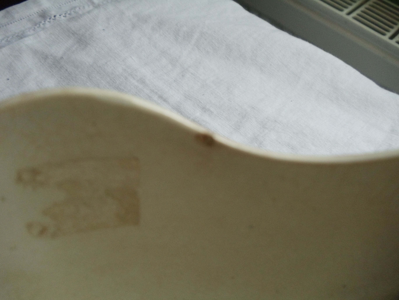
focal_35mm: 44
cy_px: 150
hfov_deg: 42.9
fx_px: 507
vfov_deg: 32.9
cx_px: 200
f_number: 3.5
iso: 400
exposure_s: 1/25
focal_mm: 6
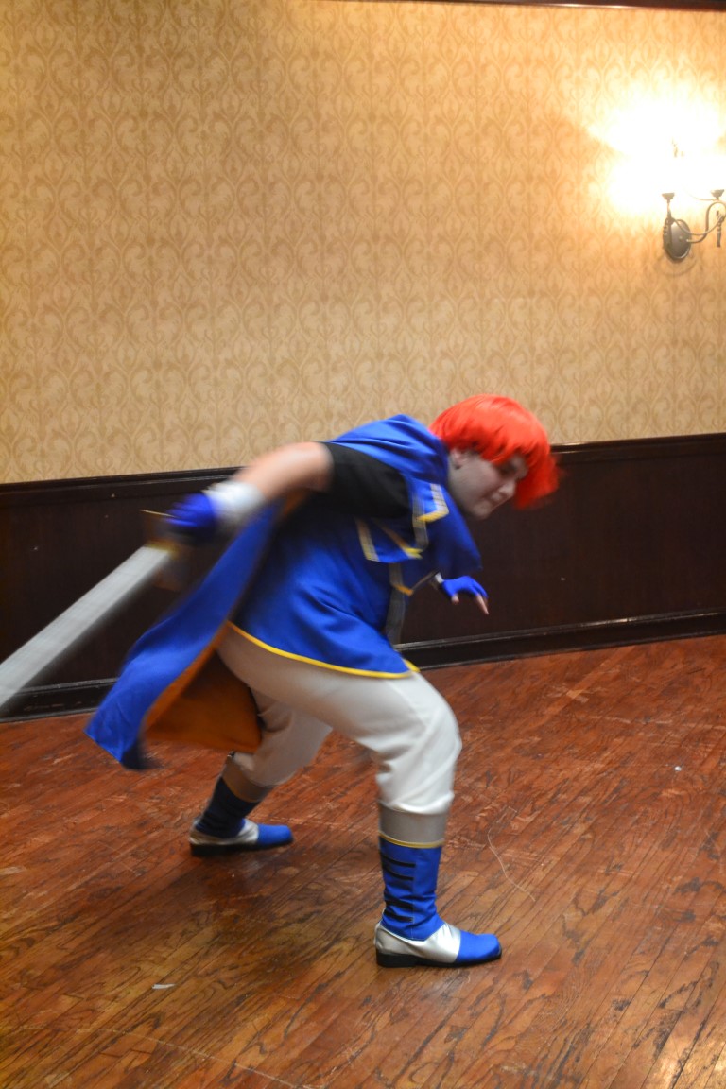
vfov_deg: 38.9
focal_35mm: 51
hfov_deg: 26.5
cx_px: 363
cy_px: 544
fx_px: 1543
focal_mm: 34
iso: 3200
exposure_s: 1/20
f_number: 5
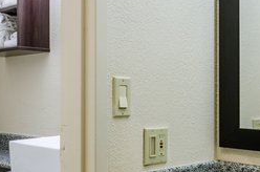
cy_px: 100
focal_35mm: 58
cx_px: 90
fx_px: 418
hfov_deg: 34.3
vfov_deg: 23.2
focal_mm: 12
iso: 320
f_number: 9
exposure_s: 1/15
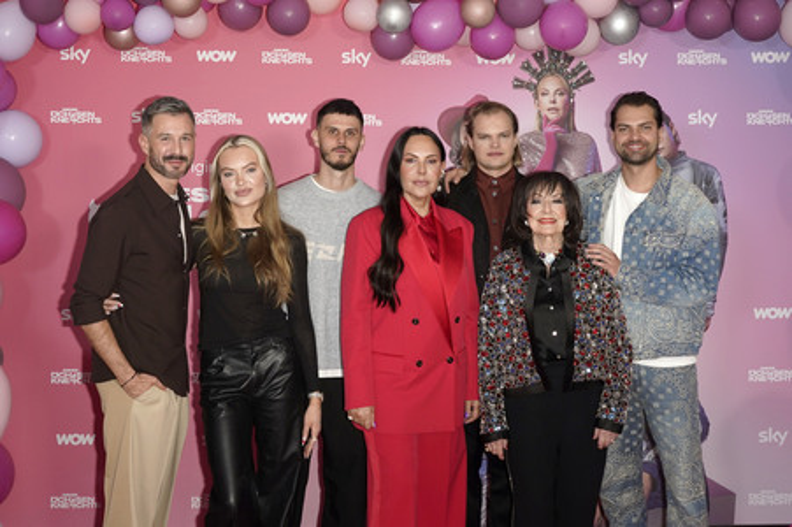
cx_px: 396
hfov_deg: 55.8
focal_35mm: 34
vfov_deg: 38.8
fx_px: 747
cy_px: 264
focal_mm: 34
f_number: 6.3
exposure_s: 1/160
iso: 640
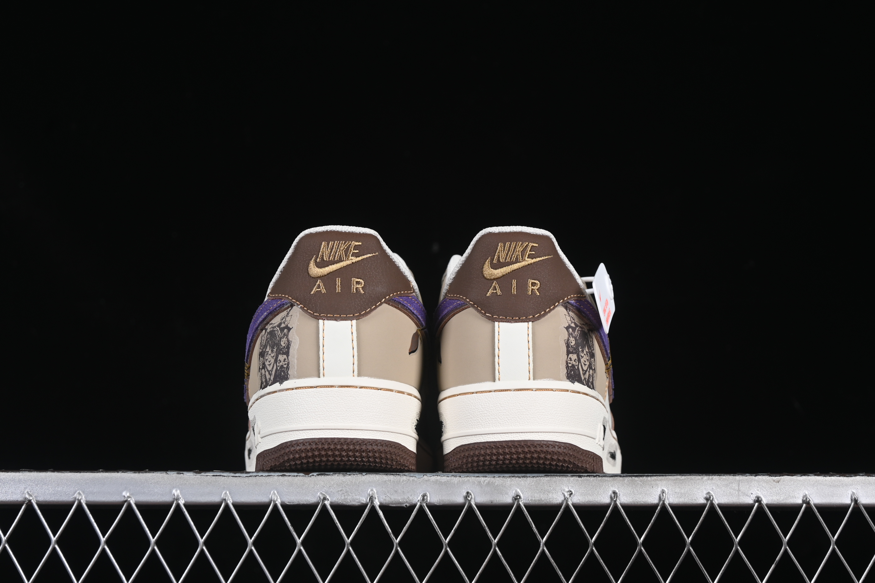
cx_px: 438
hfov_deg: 27.0
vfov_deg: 18.2
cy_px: 292
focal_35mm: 75
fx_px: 1823
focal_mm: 50
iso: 160
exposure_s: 1/80
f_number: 7.1
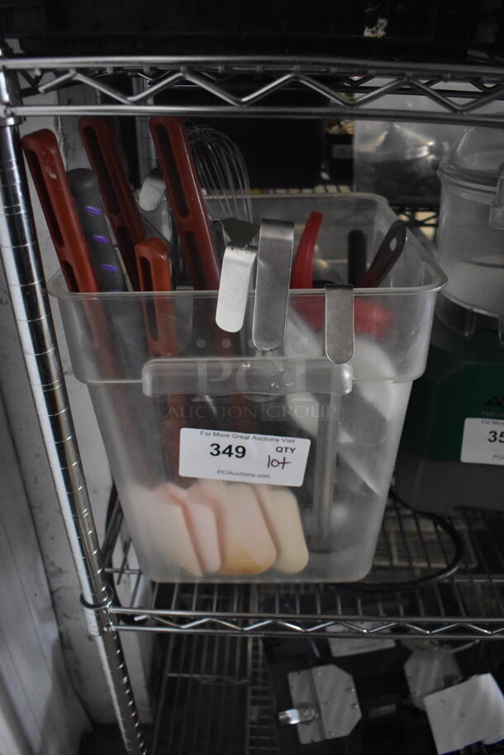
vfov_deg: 67.3
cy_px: 378
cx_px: 252
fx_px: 566
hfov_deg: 48.0
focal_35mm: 27
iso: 5000
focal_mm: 18
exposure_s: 1/125
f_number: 3.5
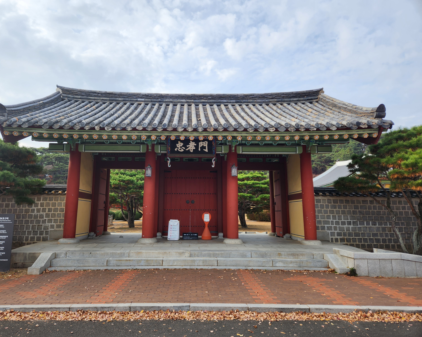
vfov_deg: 58.8
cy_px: 169
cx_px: 199
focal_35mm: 24
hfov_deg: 70.2
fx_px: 300
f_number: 1.8
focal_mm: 5.4
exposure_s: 1/854
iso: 20
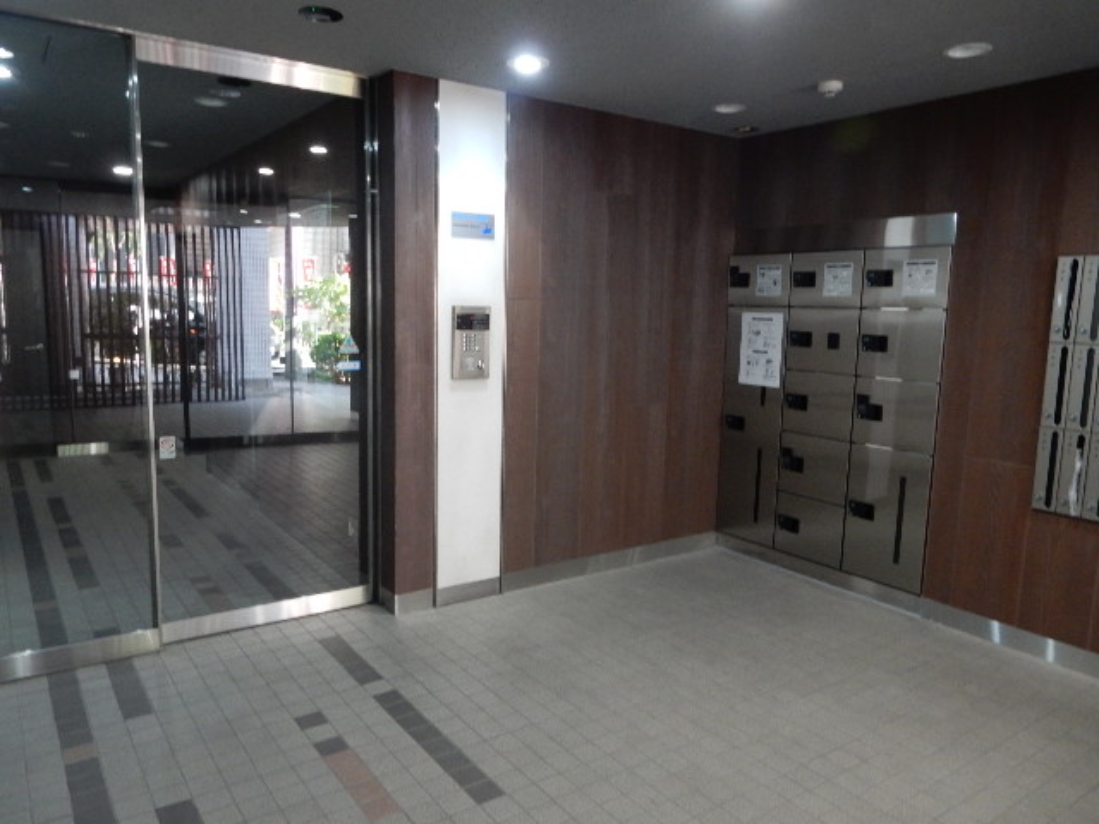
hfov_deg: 69.4
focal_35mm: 25
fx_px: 794
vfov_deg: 54.9
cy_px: 412
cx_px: 550
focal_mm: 4.5
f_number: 3.7
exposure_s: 1/13
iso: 400
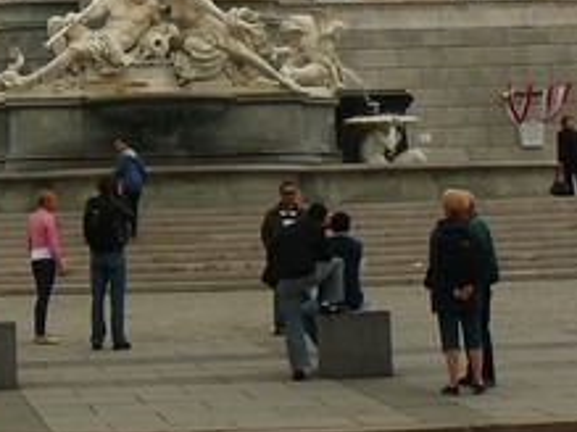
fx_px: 1999
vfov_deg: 11.9
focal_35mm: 120
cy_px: -161
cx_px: 66
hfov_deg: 16.2
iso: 100
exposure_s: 1/200
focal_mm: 7.4
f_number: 4
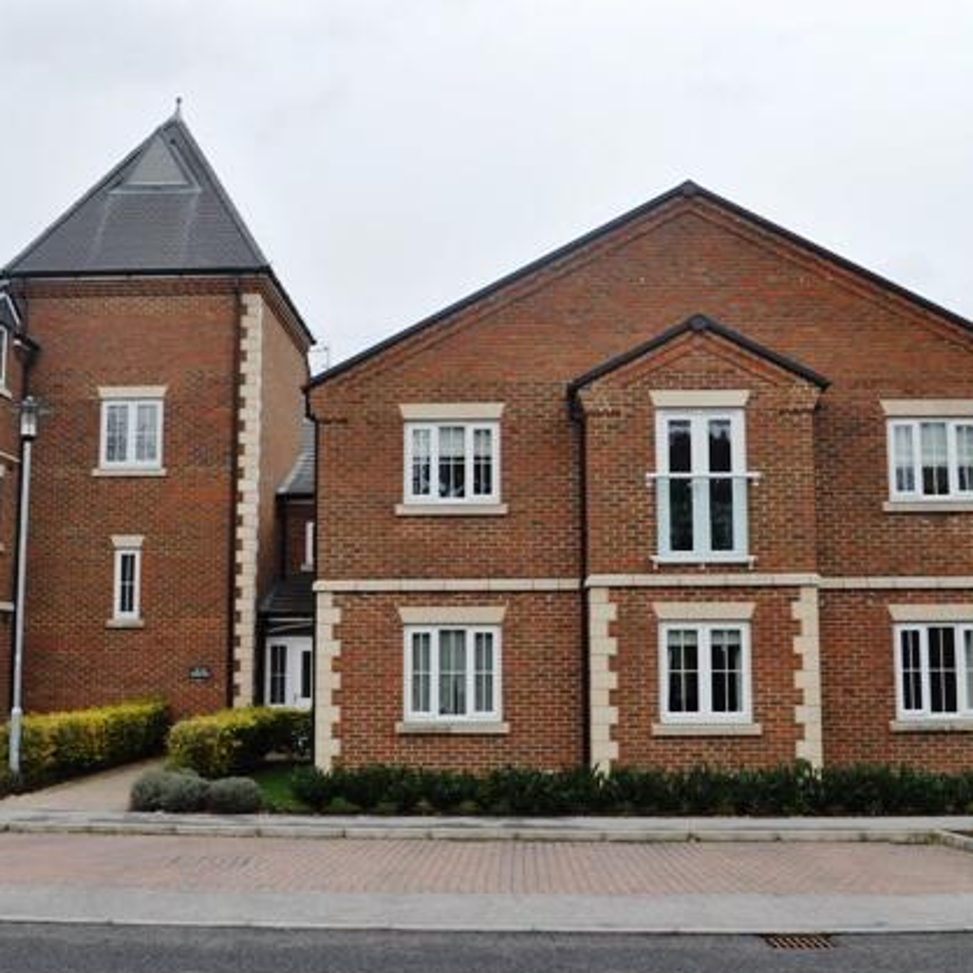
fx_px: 1367
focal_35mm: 43
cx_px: 478
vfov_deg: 39.2
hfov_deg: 39.2
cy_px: 494
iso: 200
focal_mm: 22
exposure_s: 1/200
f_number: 9
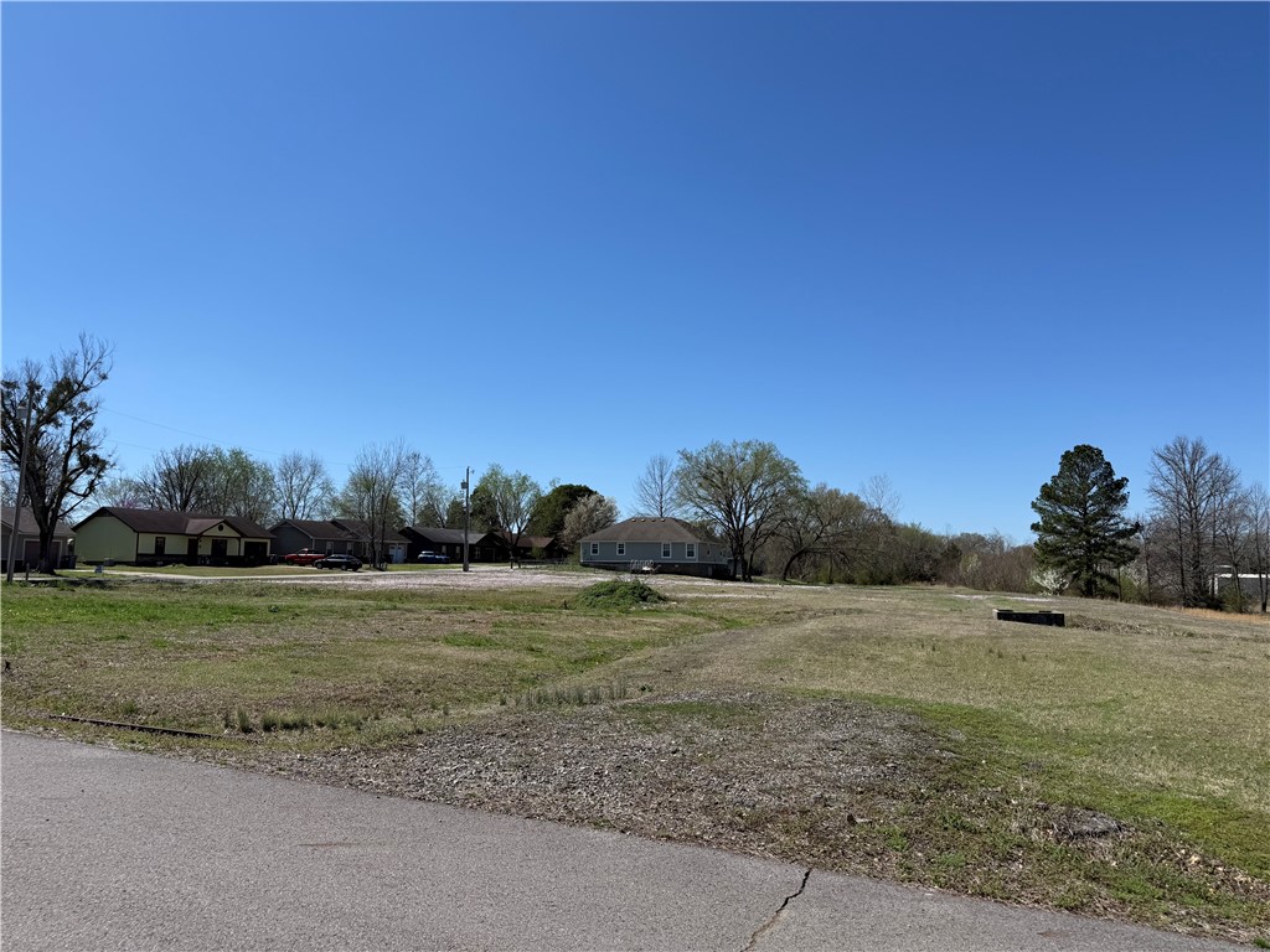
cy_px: 476
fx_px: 881
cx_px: 635
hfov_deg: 71.6
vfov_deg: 56.8
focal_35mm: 24
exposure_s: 1/6173
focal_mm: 6.76
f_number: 1.78
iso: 80
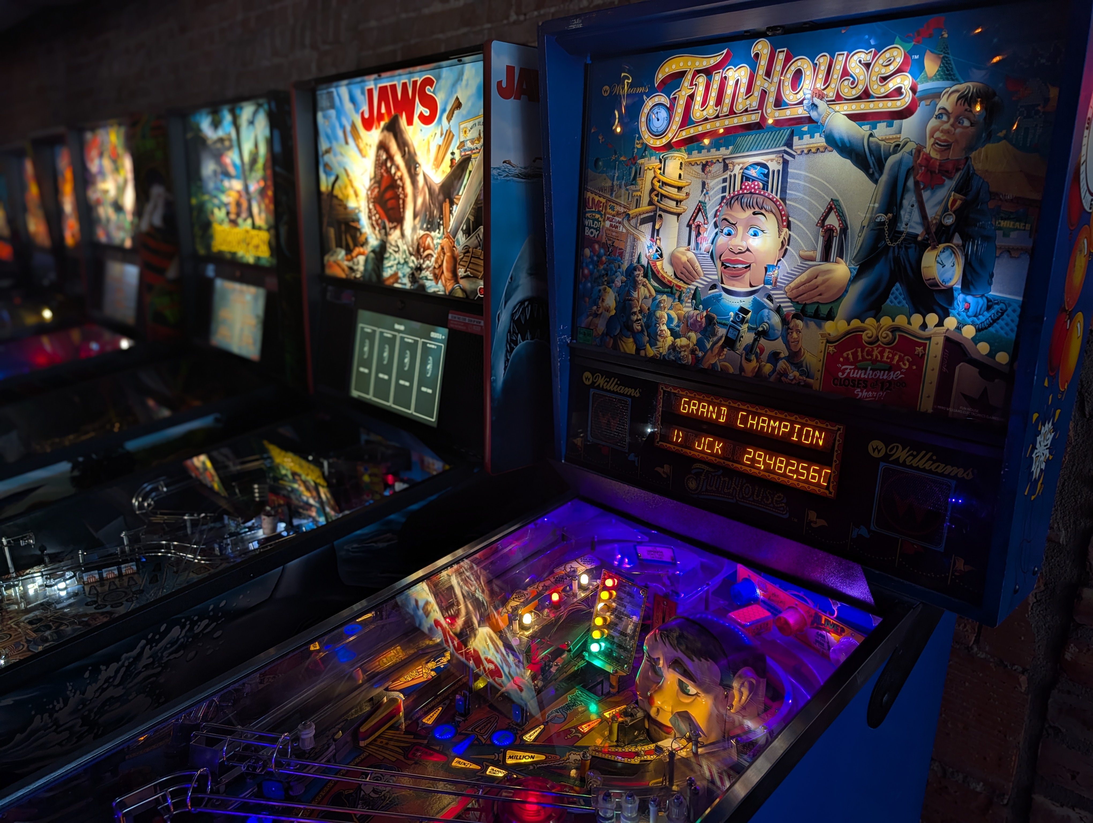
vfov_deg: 56.9
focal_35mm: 24
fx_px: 759
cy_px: 412
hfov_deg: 71.5
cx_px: 546
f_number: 1.68
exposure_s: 1/61
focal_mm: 6.9
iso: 83
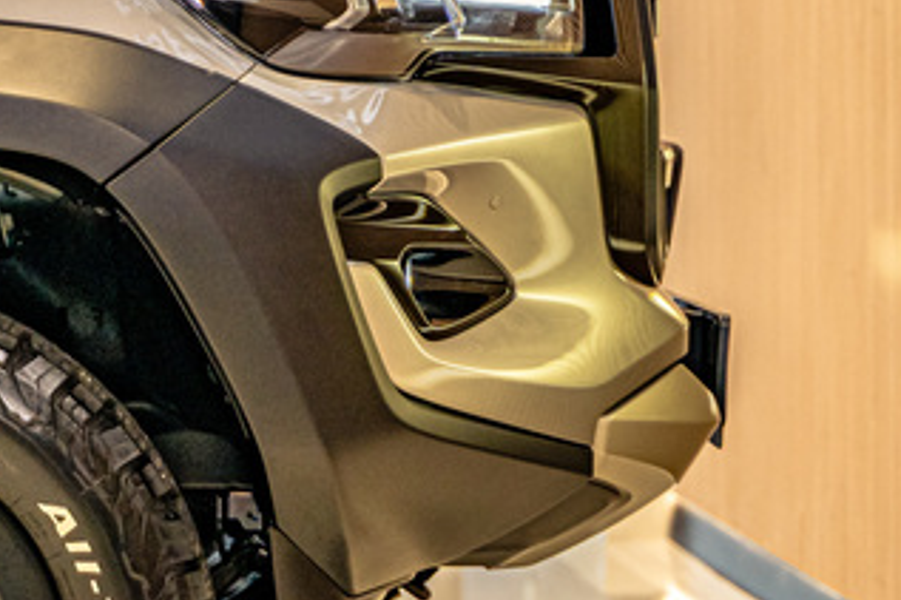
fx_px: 6053
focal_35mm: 242
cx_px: -135
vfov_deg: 5.7
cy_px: 253
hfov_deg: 8.4
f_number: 2.8
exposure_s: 1/200
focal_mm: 75
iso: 400
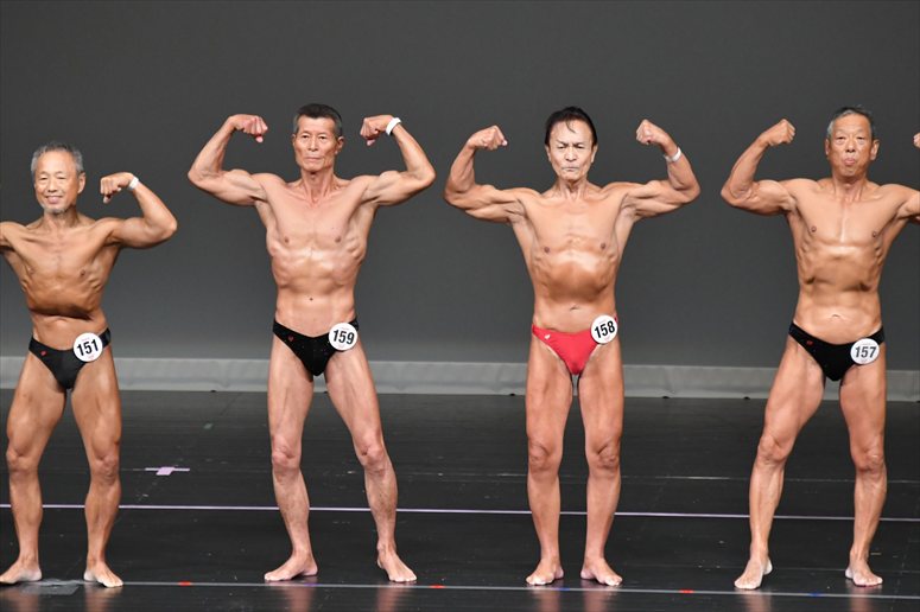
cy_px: 306
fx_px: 8046
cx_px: 460
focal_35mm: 315
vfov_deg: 4.4
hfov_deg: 6.5
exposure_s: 1/400
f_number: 5.6
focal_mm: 210
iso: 4000
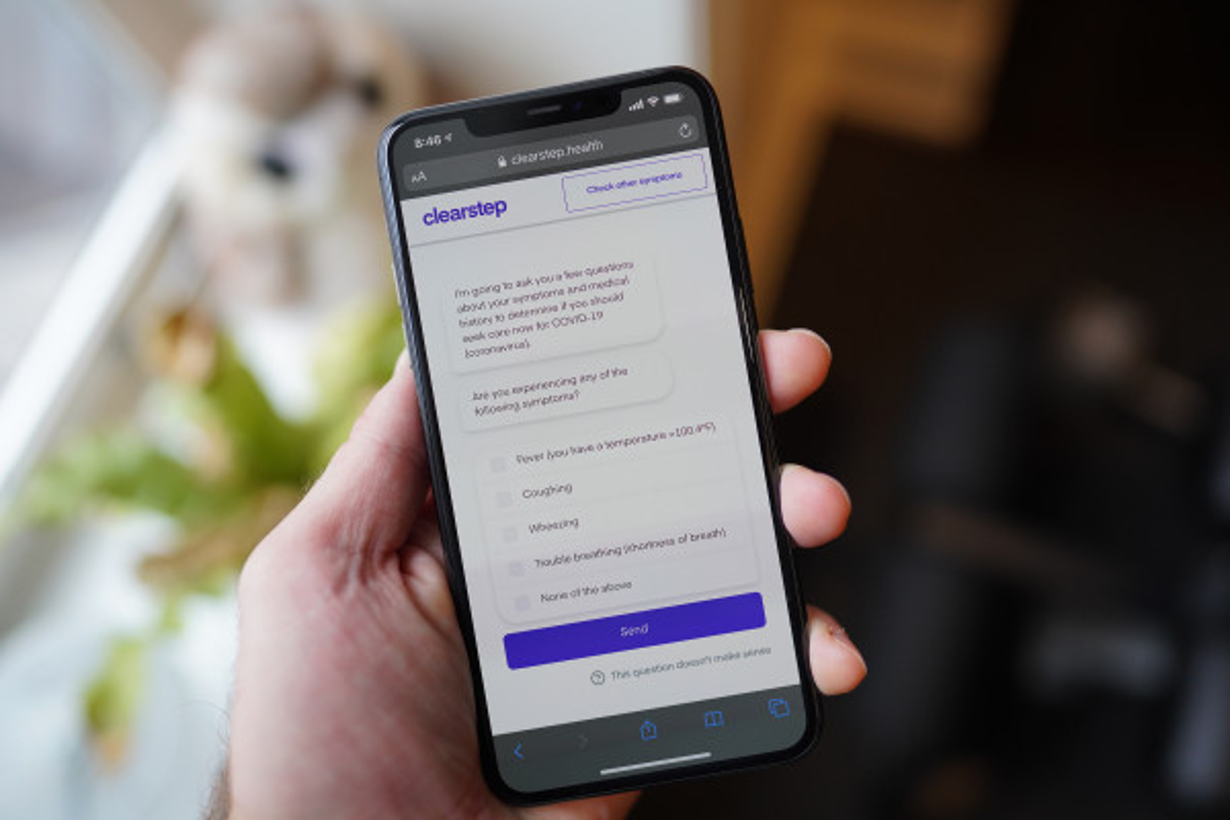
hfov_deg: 73.7
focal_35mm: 24
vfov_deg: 53.1
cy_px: 410
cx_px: 615
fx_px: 820
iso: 500
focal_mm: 24
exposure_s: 1/500
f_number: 1.4
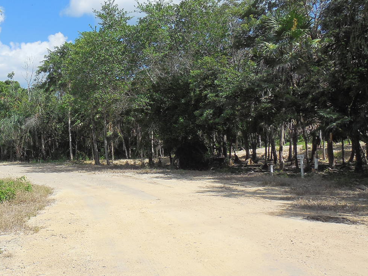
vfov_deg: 35.1
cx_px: 69
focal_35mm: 41
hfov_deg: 43.4
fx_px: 436
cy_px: 160
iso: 125
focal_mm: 4.5
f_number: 6.2
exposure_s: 1/500
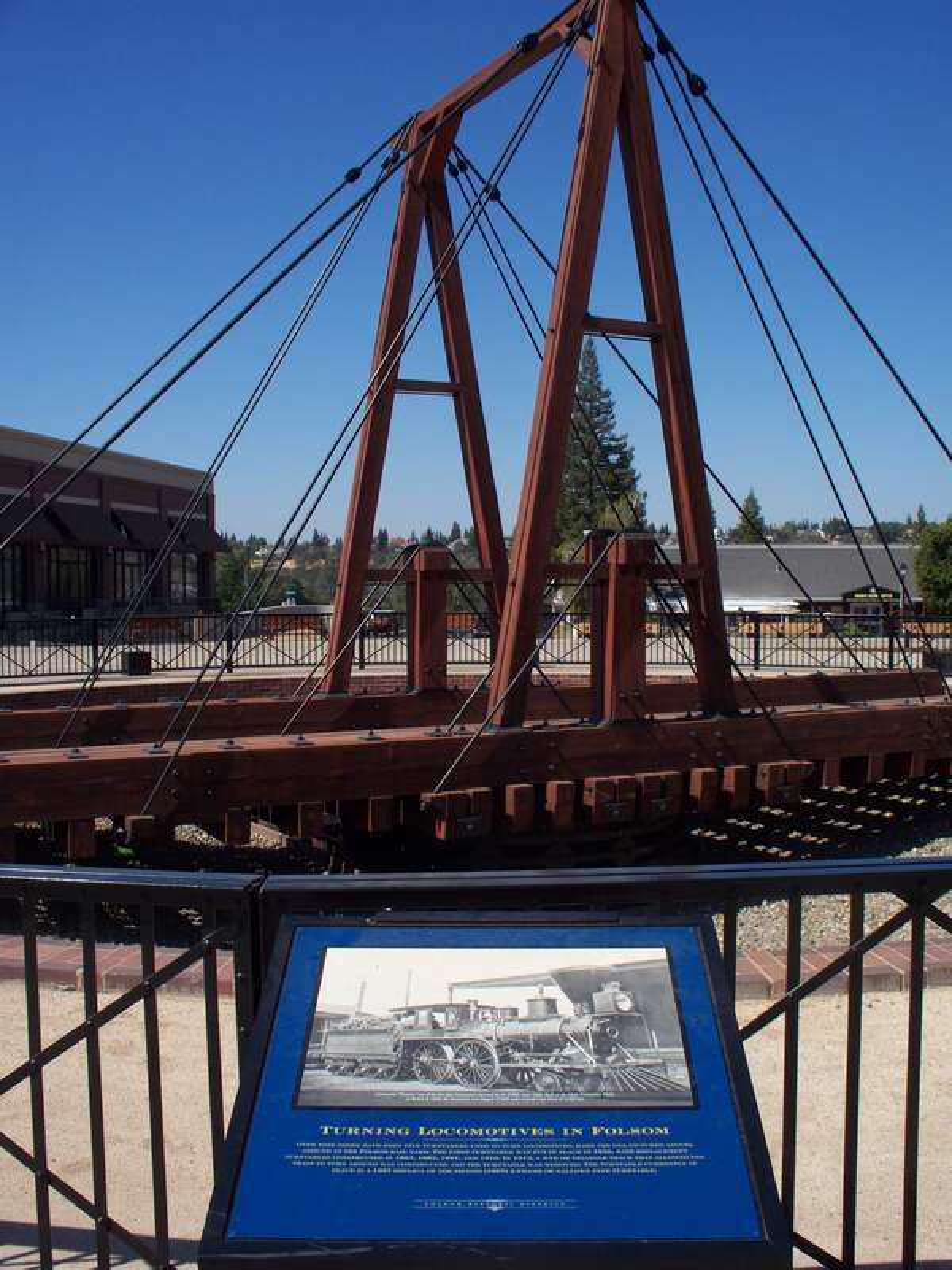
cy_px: 635
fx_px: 1283
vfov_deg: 52.6
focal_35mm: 35
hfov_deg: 40.7
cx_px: 476
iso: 100
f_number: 4.8
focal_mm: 7.54
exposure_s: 1/800
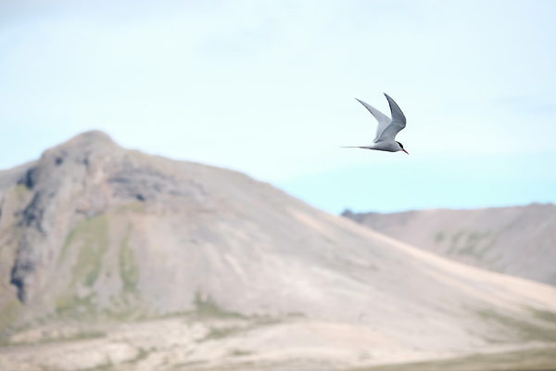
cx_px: 278
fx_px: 3243
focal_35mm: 210
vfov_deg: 6.5
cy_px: 186
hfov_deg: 9.8
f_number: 5
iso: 200
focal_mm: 140
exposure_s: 1/400
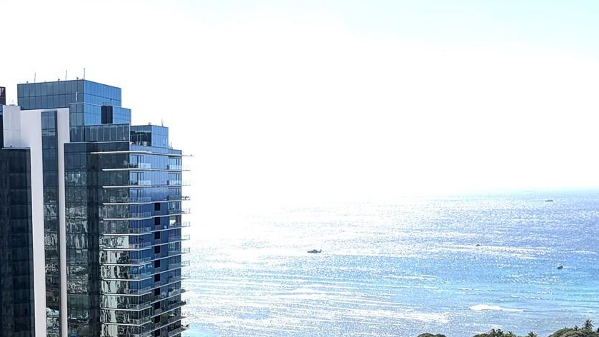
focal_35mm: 54
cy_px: 313
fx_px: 858
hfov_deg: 36.7
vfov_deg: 21.7
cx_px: 93
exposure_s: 1/8850
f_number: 1.6
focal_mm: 5.96
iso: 50
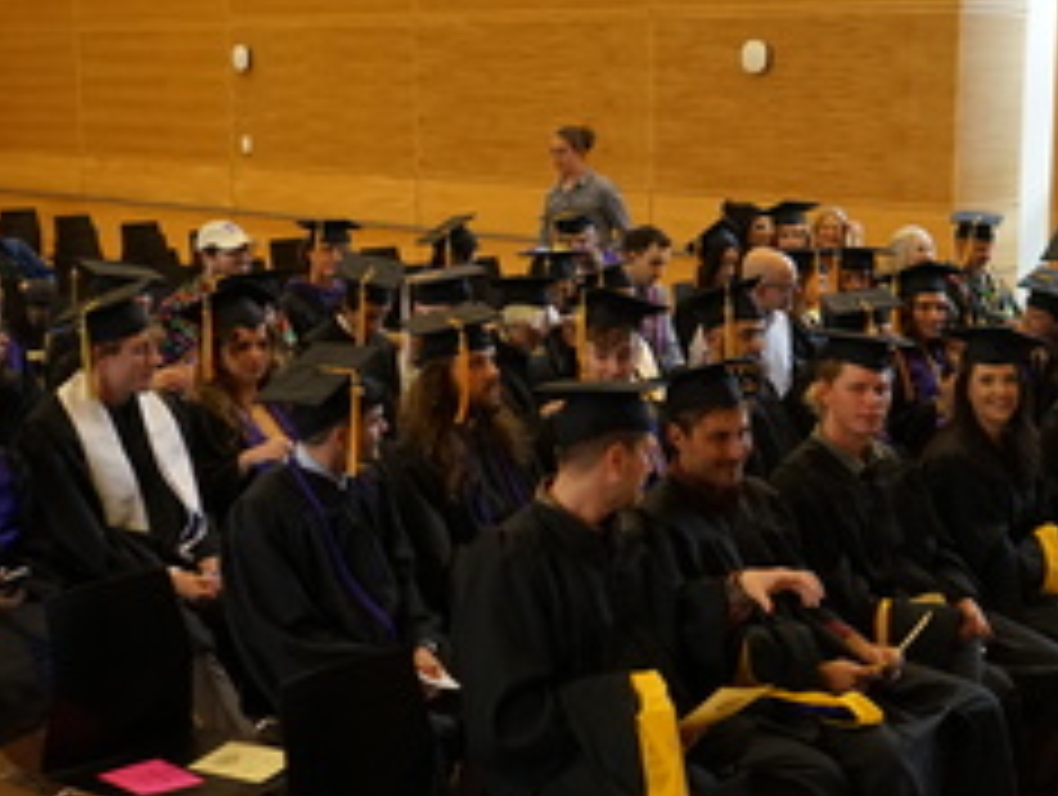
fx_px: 1714
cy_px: 380
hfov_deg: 34.1
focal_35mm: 56
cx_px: 669
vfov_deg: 26.2
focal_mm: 29
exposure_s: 1/160
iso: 2500
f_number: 3.5
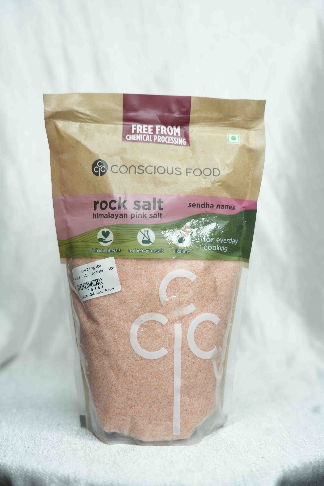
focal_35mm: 59
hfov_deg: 23.0
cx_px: 162
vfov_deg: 33.9
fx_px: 796
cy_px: 243
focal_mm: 59
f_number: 4
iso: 250
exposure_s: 1/100
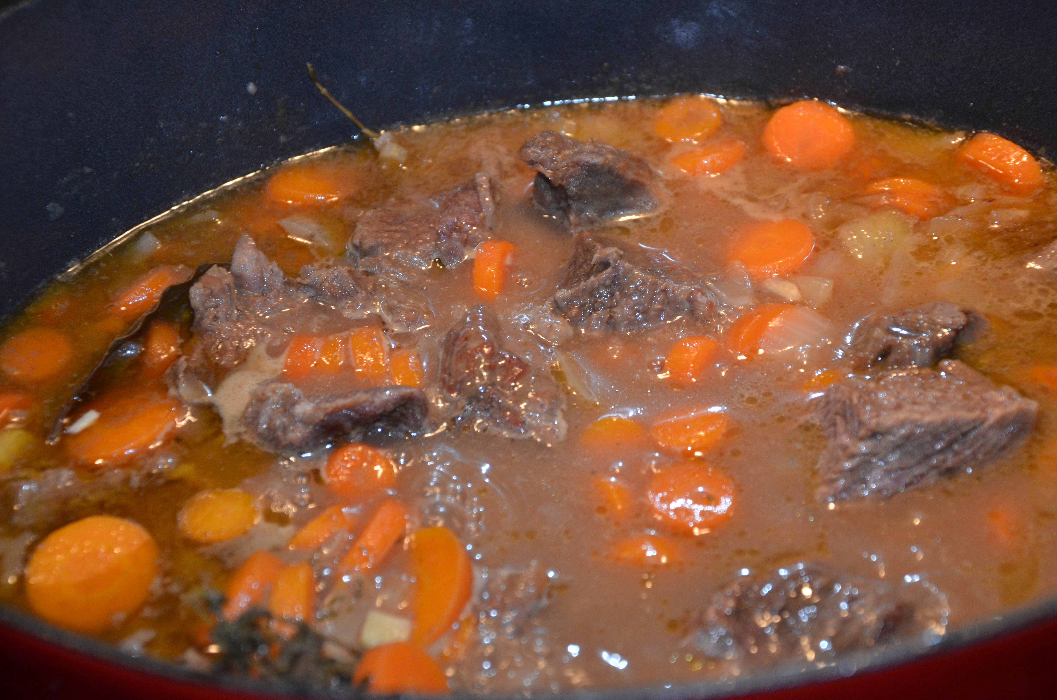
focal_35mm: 78
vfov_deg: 17.4
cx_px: 528
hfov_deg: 26.0
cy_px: 350
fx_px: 2285
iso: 800
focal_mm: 52
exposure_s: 1/60
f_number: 5
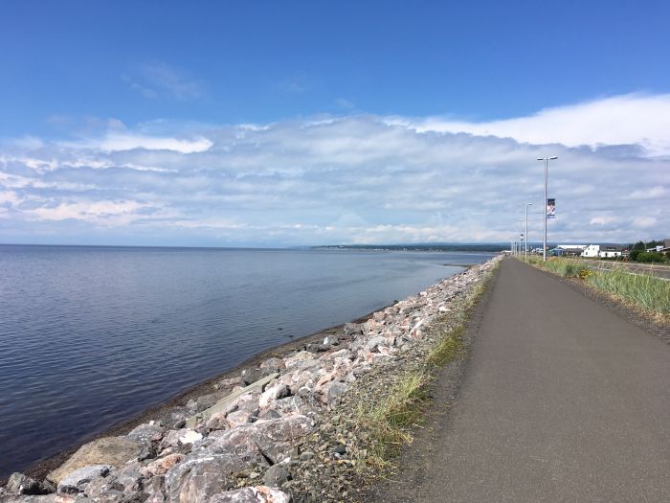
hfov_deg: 61.7
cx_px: 335
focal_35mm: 29
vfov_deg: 48.2
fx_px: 561
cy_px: 252
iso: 25
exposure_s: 1/2404
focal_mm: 4.15
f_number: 2.2
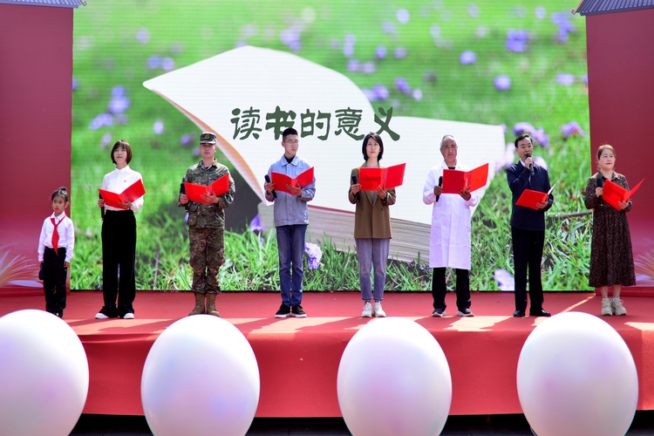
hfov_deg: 53.1
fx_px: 654
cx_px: 327
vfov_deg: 36.9
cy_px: 218
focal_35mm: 36
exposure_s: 1/500
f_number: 2.8
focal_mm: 36
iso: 100
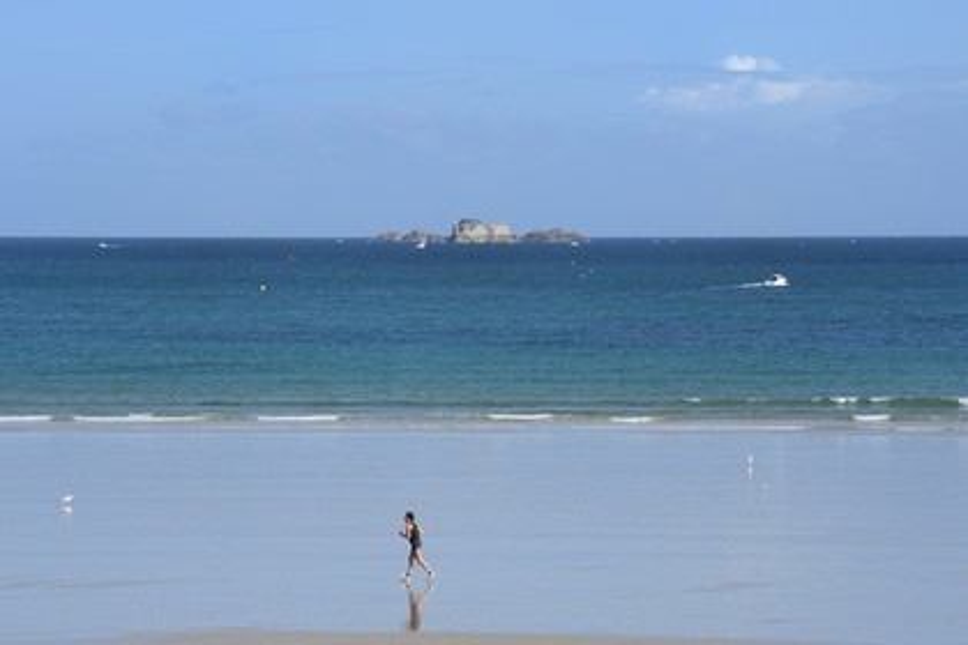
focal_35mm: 140
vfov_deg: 9.8
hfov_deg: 14.7
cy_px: 322
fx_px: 3764
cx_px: 484
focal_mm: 140
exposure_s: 1/200
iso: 400
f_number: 22
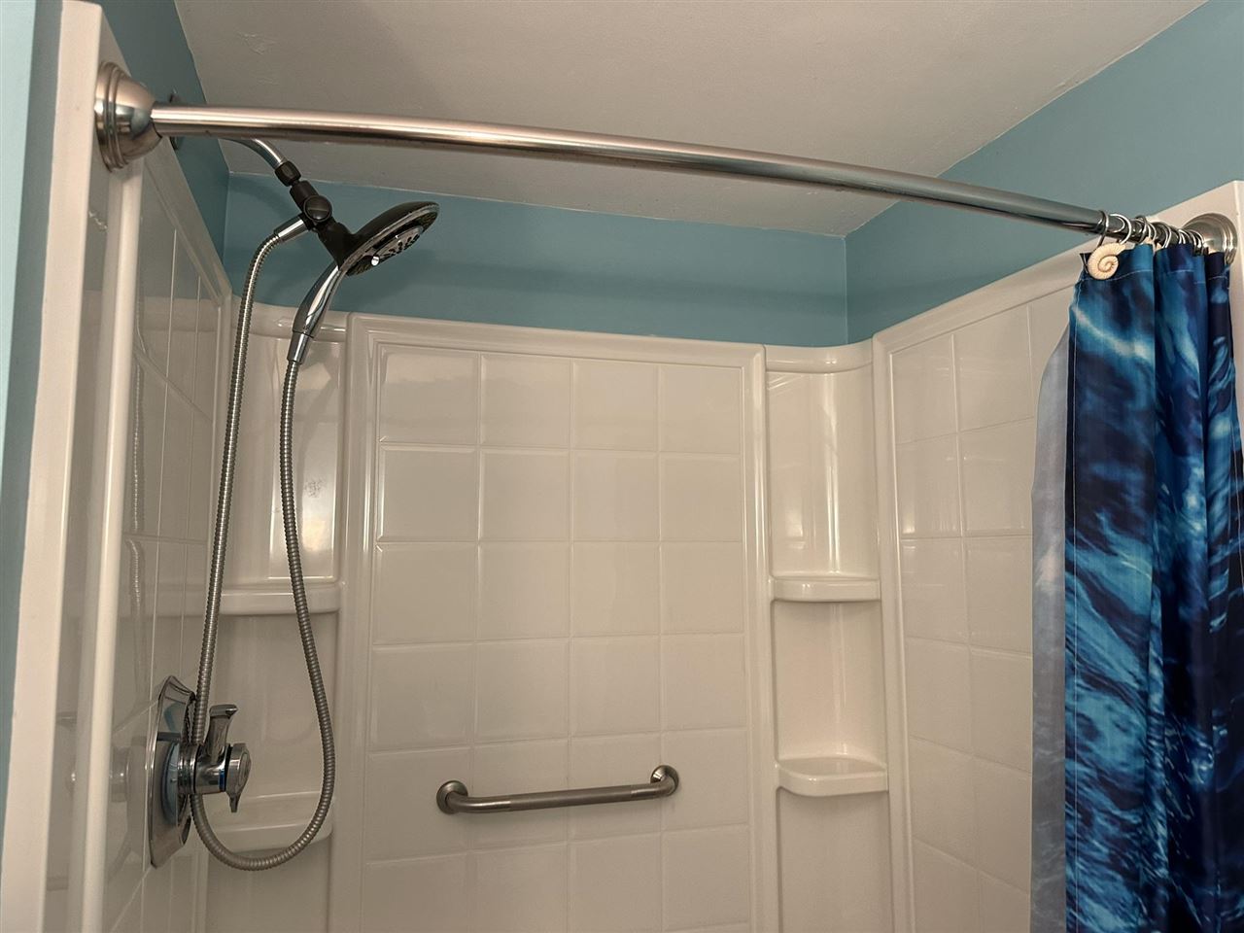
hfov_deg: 71.6
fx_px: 862
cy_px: 466
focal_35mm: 24
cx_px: 622
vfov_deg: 56.8
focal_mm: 6.86
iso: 250
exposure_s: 1/60
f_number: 1.78
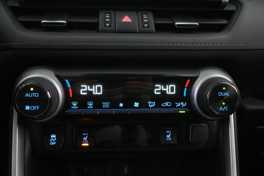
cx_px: 132
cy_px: 88
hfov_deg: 53.1
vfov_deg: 36.9
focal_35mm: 36
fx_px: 264
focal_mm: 24
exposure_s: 1/40
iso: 2500
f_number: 4.2
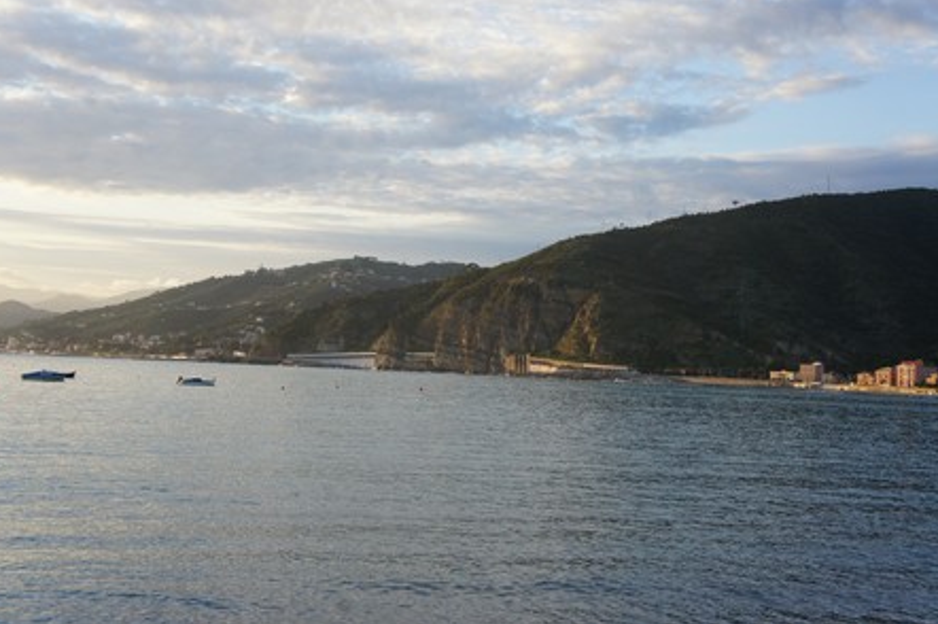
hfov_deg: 38.5
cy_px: 304
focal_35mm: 52
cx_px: 477
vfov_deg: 26.2
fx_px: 1341
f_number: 9
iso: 500
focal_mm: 33
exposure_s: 1/250
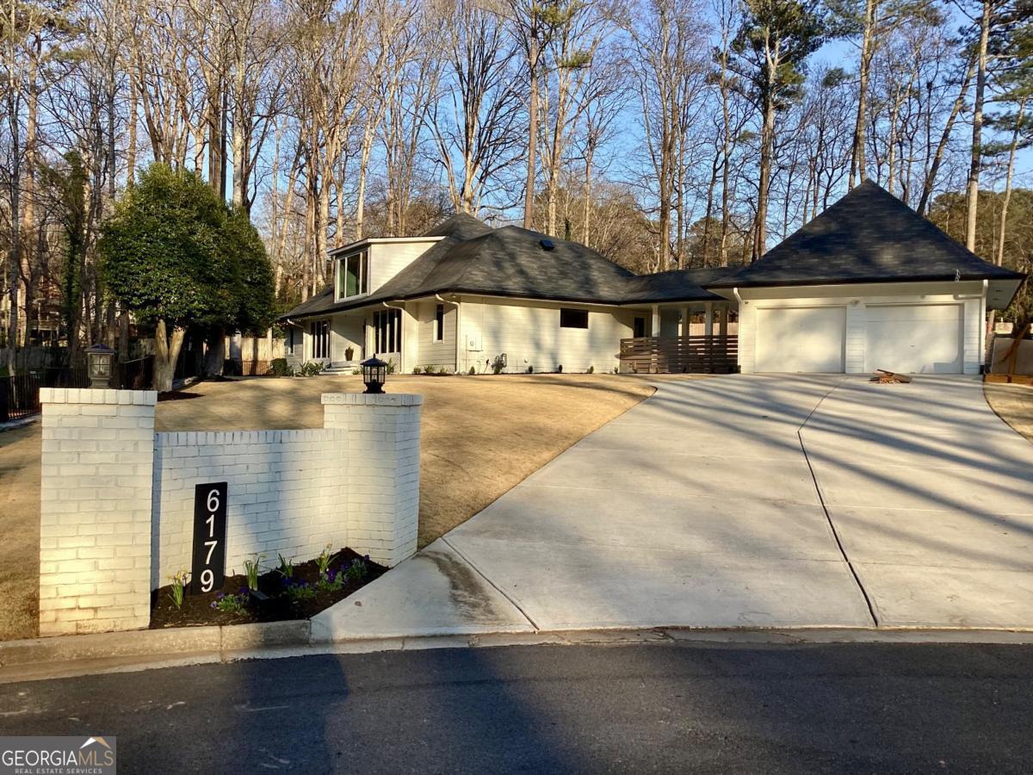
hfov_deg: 58.4
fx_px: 925
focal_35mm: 31
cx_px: 516
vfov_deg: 45.4
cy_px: 388
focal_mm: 3.3
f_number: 2.4
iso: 25
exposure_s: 1/604
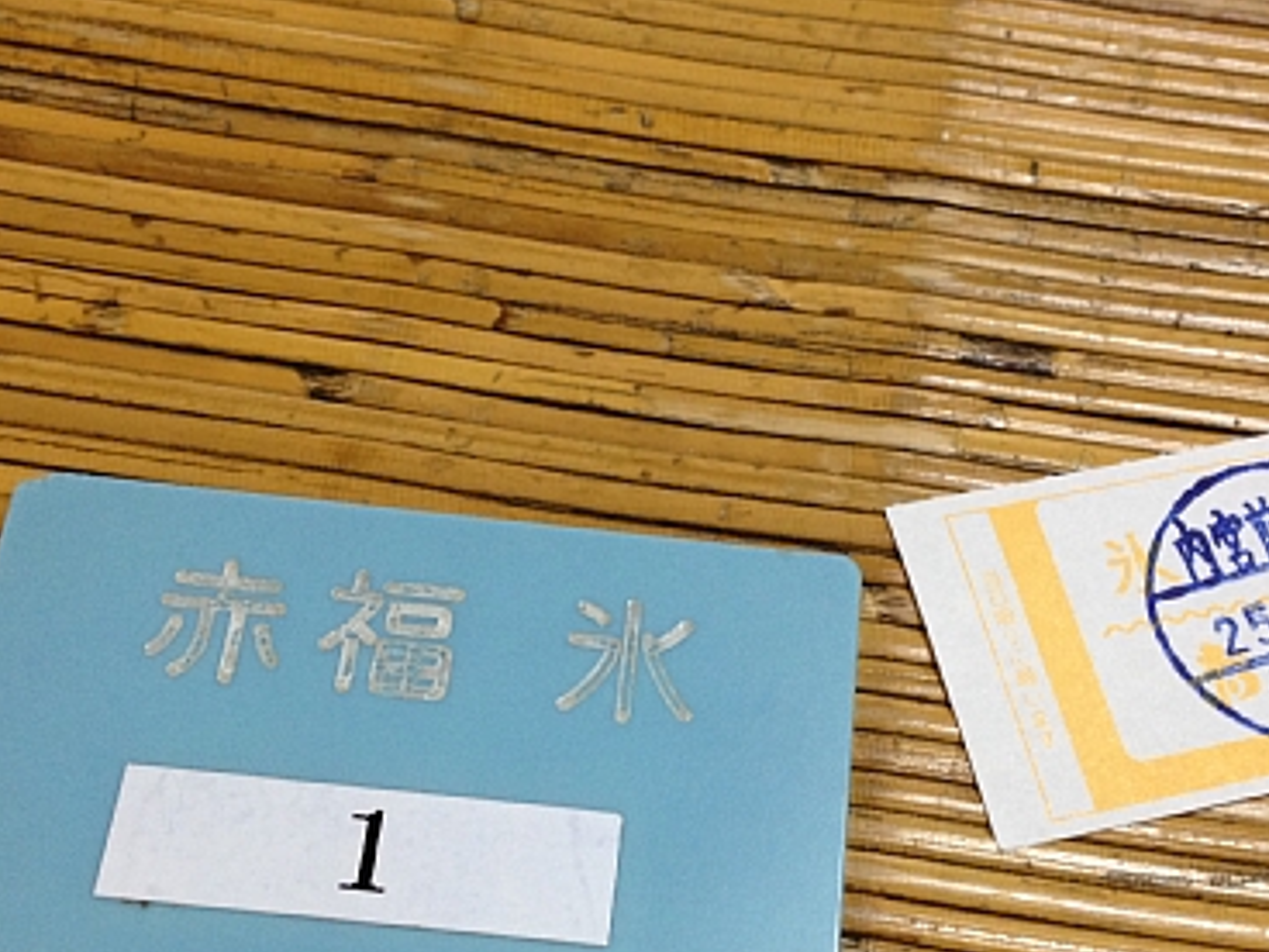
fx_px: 2090
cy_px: 642
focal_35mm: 57
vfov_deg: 25.5
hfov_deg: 33.7
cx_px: 714
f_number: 2.4
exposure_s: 1/20
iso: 125
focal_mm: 4.28
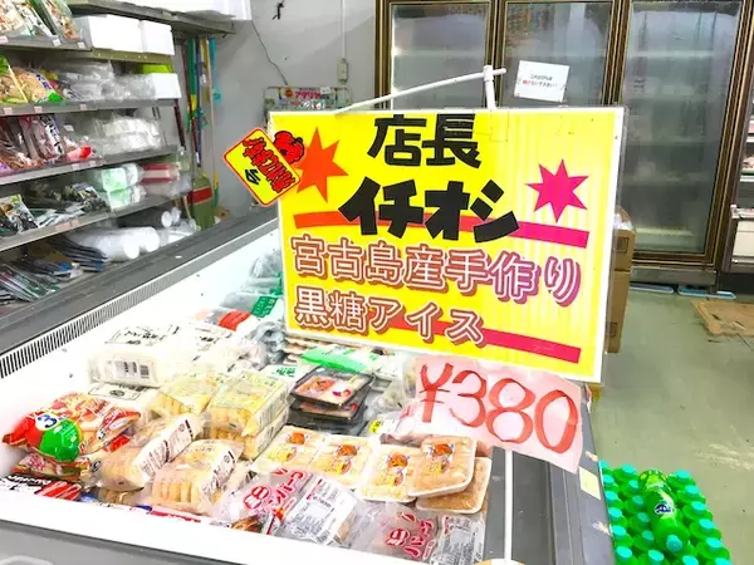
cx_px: 377
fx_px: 632
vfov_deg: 48.2
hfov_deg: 61.7
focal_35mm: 29
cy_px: 282
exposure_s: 1/30
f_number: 2.2
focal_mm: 4.15
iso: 32
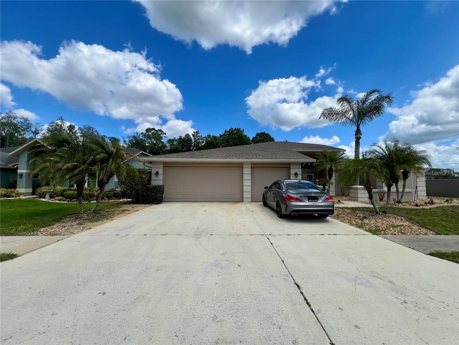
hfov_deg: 106.2
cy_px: 172
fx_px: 172
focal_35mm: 13
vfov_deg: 89.9
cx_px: 230
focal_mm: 1.57
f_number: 1.8
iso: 32
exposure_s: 1/1876
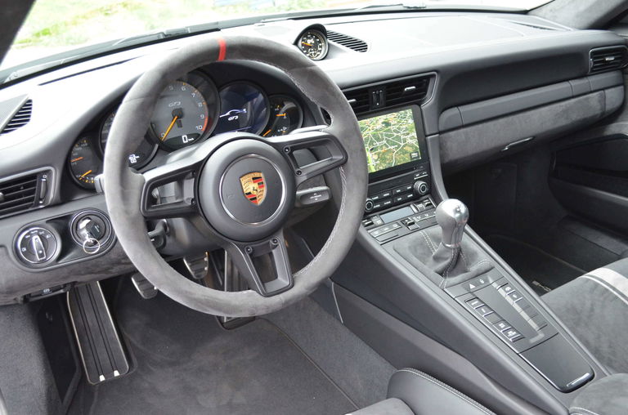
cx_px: 314
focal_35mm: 36
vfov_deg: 36.7
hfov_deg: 53.2
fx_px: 626
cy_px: 208
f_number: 4
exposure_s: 1/30
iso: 1400
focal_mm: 24
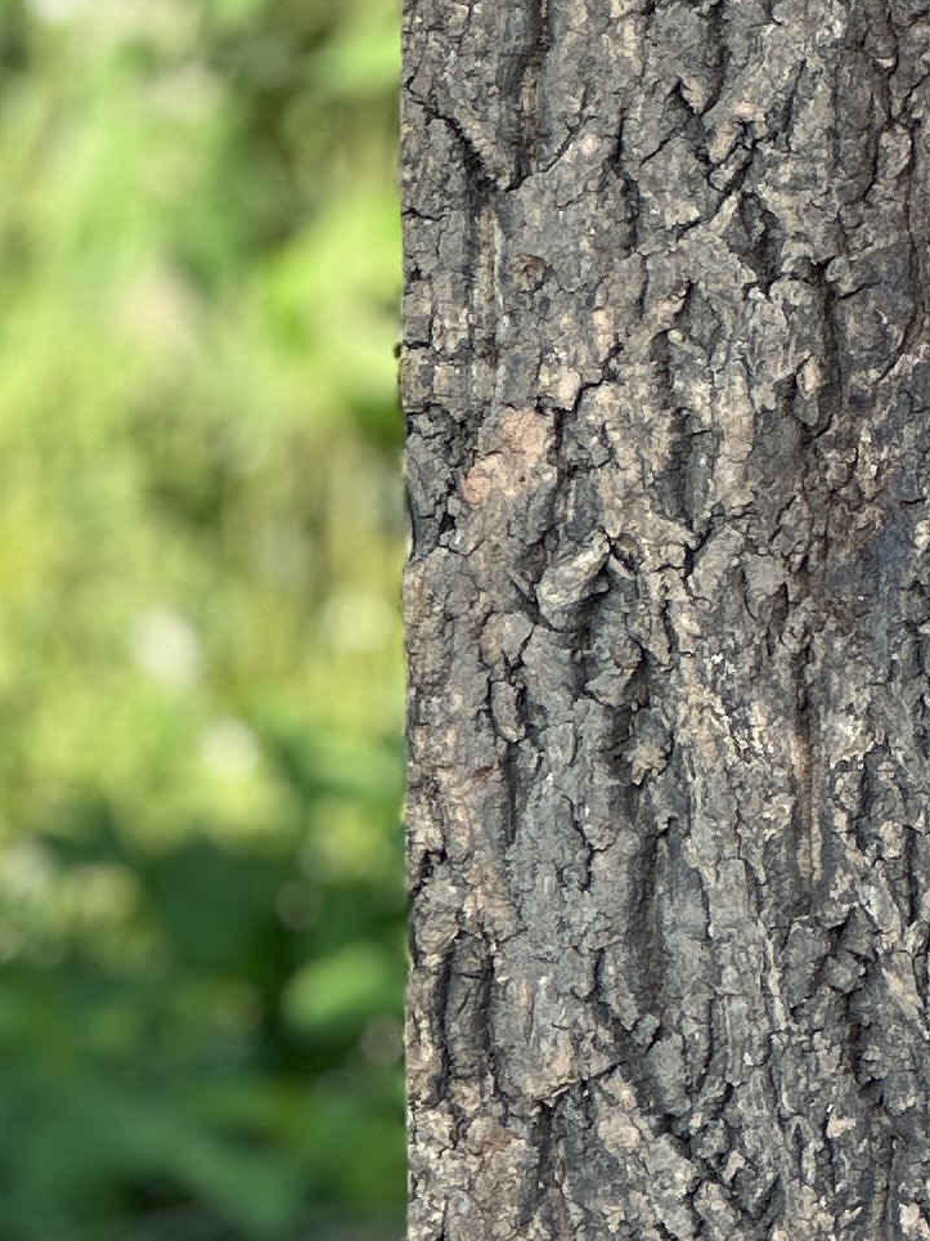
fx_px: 11535
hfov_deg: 4.6
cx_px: 1864
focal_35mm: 322
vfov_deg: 6.1
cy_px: 1045
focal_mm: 9
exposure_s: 1/121
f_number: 2.8
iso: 32
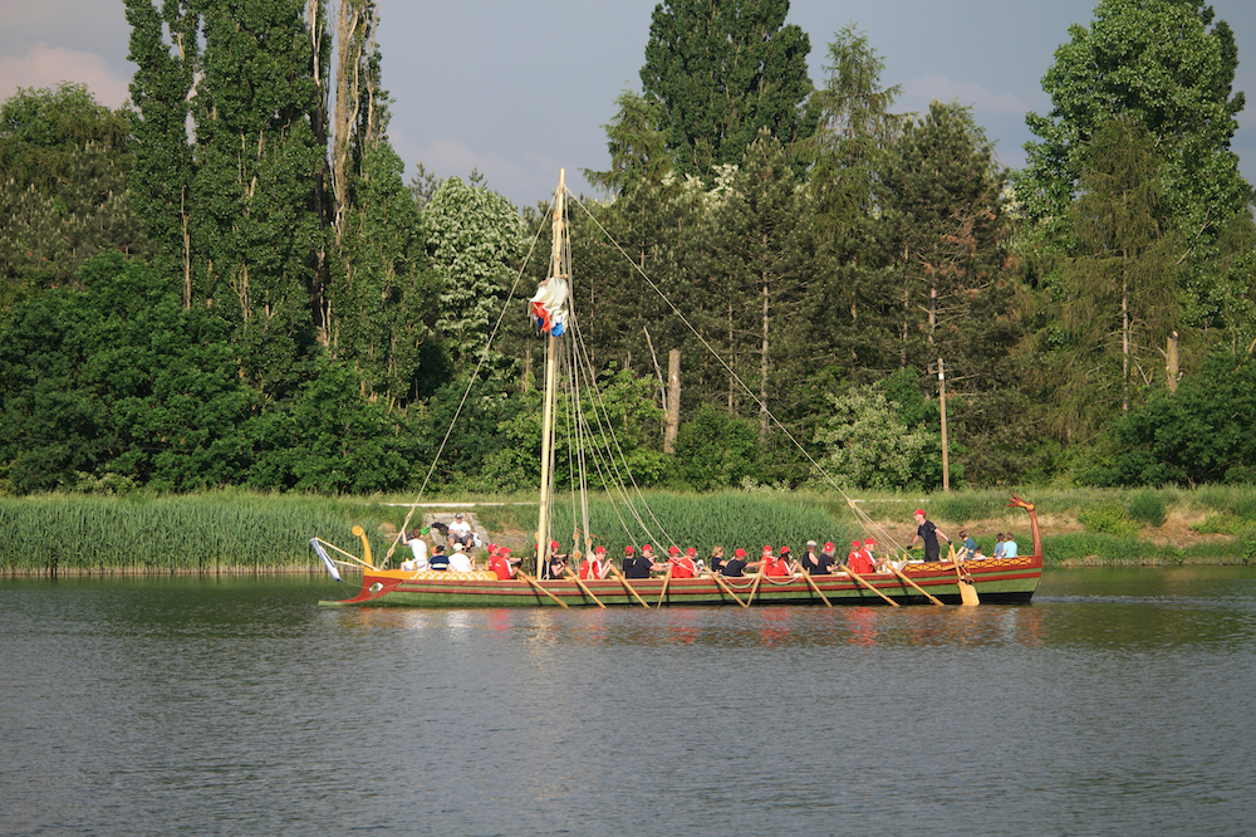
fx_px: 6975
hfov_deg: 10.3
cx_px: 628
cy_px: 418
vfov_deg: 6.9
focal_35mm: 200
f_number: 5
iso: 125
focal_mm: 130
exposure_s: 1/320
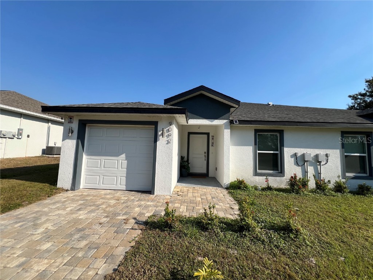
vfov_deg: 89.9
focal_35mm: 13
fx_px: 140
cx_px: 186
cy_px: 140
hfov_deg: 106.2
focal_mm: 1.57
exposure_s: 1/1754
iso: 32
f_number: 1.8
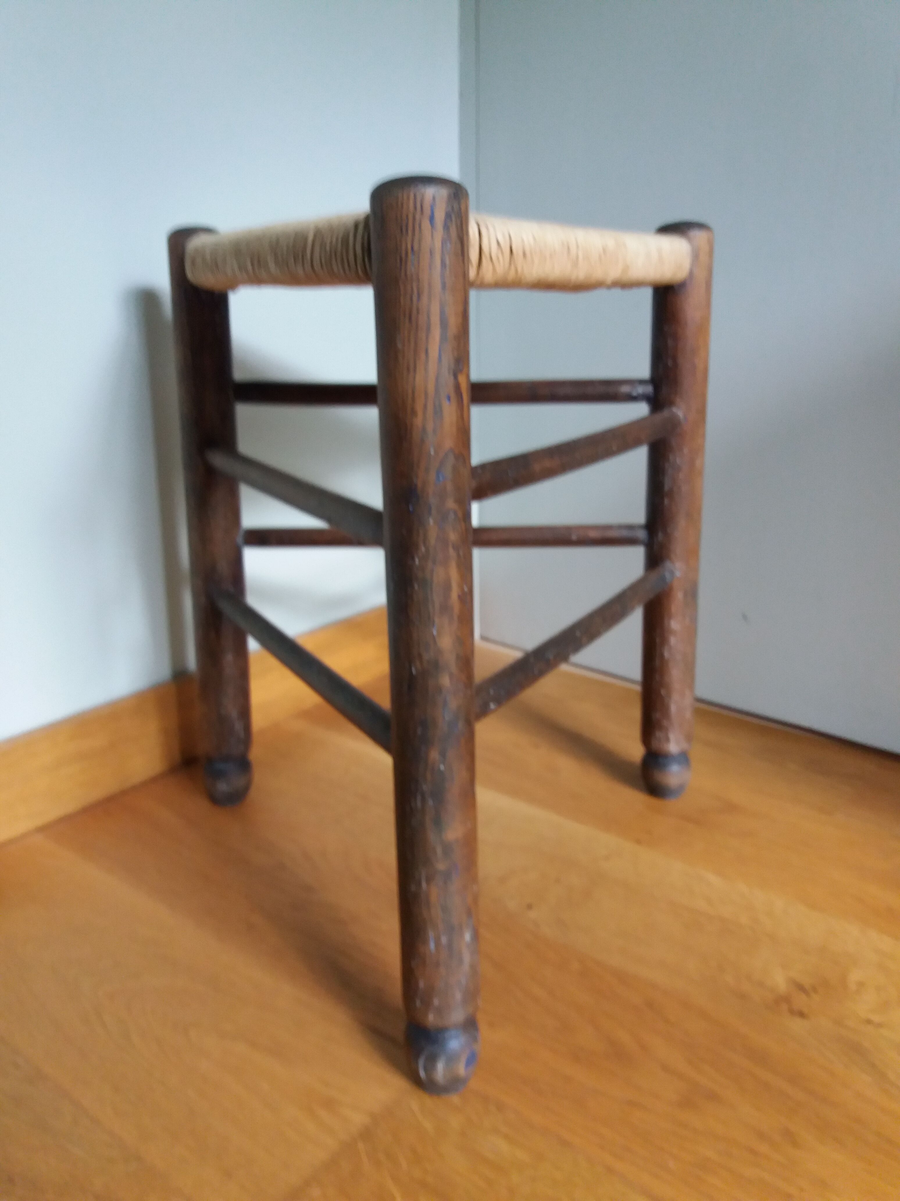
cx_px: 450
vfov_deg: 63.4
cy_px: 600
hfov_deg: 49.7
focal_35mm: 28
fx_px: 971
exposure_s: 1/17
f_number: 1.9
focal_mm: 3.7
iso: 160
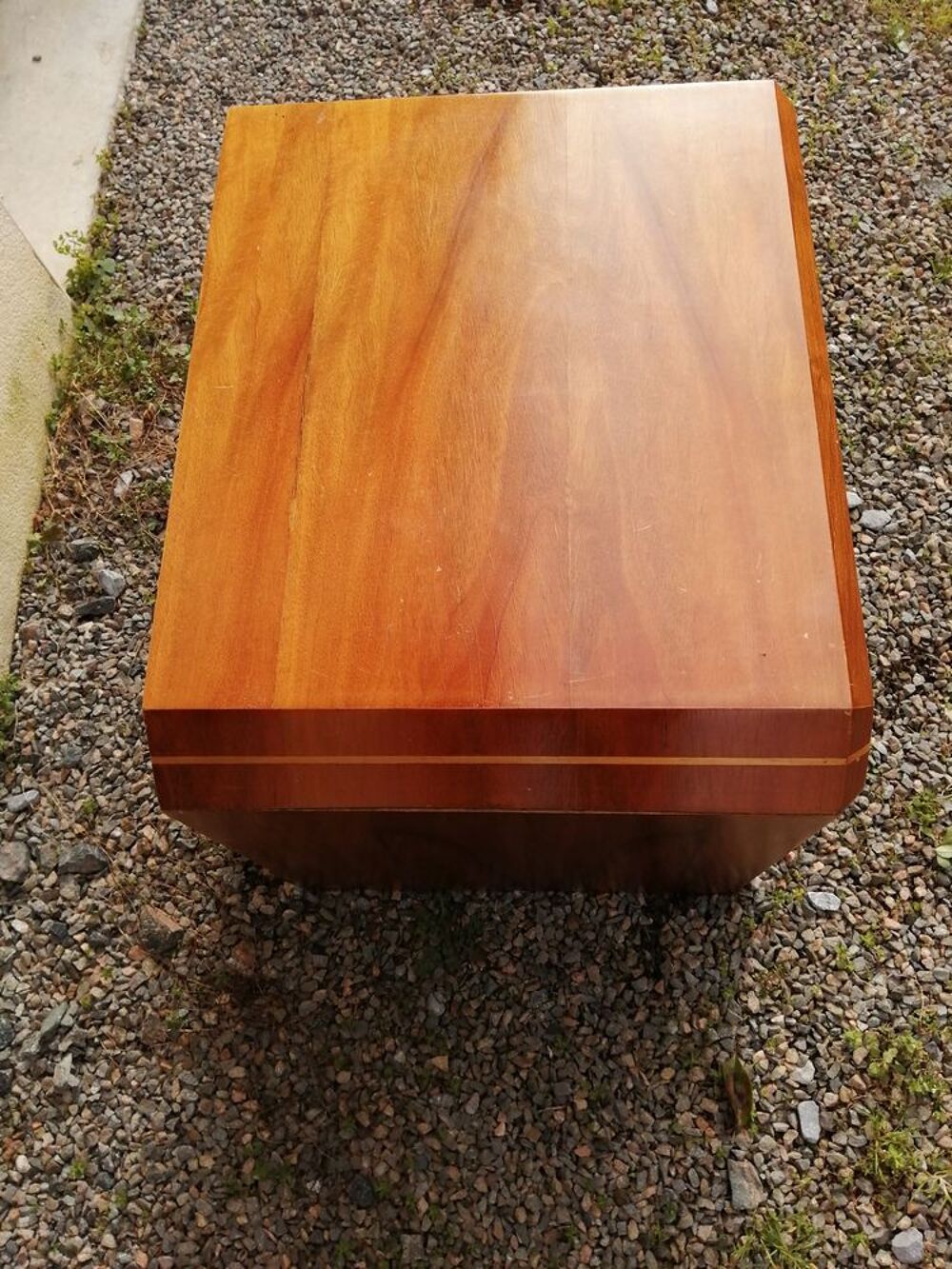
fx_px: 953
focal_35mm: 26
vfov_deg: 67.3
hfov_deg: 53.1
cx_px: 476
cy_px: 634
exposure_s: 1/715
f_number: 1.8
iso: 50
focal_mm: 3.46
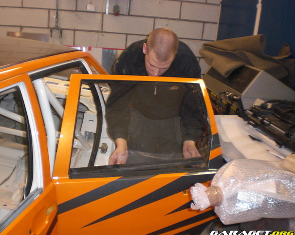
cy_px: 119
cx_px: 136
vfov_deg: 39.1
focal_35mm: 38
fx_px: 332
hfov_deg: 47.9
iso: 200
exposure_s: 1/60
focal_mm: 6.3
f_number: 3.1
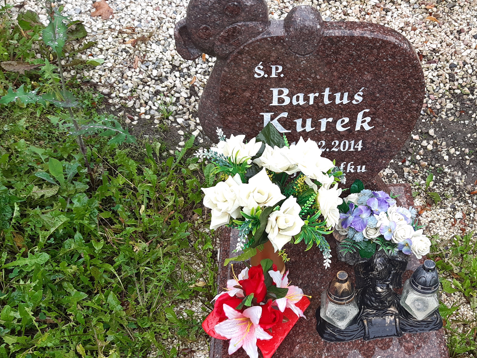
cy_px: 249
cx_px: 298
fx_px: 565
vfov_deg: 34.7
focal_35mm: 41
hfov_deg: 45.4
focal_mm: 3.92
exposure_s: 1/50
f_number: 1.7
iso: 40
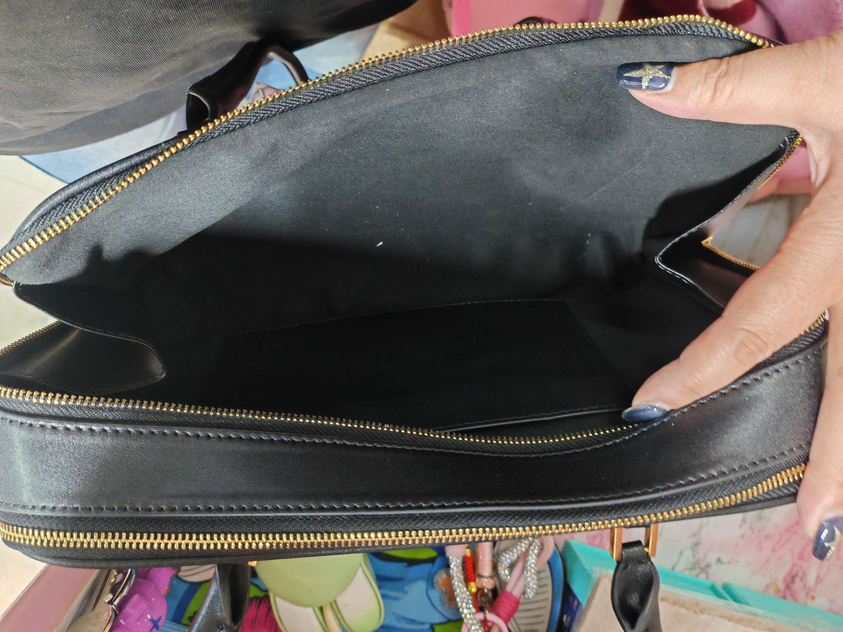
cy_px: 316
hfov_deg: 69.4
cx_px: 422
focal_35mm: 25
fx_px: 609
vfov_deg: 54.9
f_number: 1.9
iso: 500
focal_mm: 5.3
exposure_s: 1/50
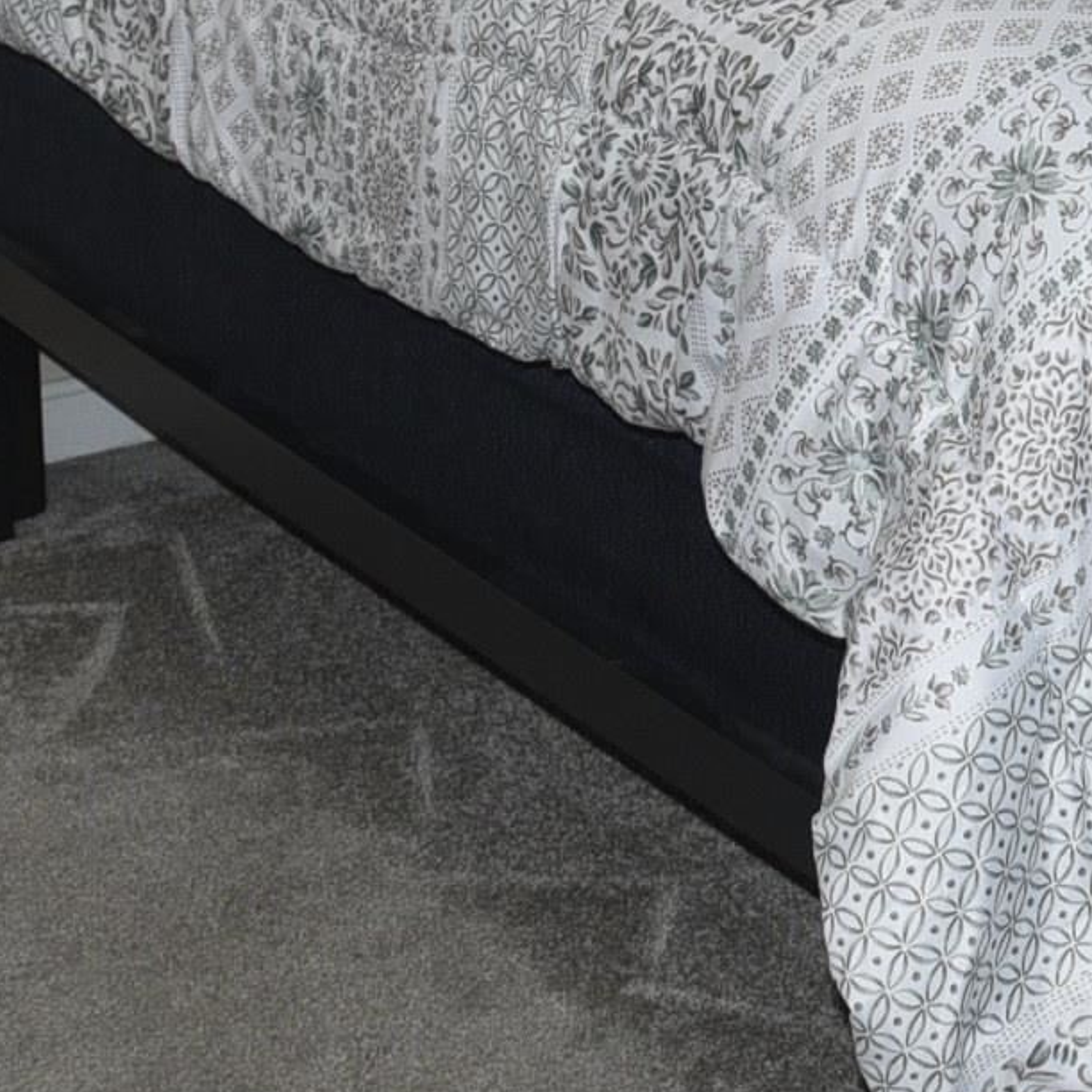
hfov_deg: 14.7
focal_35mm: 113
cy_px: -524
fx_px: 4033
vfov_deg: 14.4
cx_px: 1478
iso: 1000
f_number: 5.6
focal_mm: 27
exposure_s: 1/100
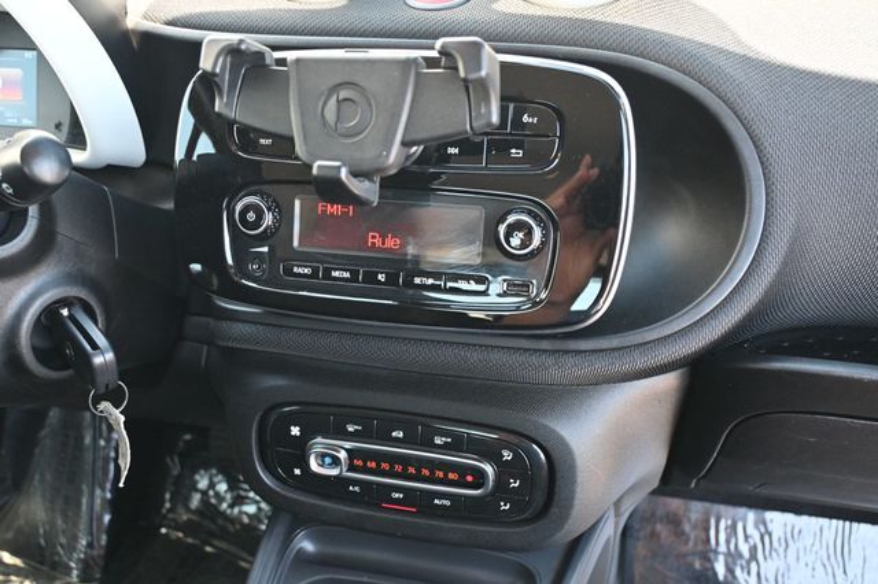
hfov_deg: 57.2
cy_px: 292
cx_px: 439
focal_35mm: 33
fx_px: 804
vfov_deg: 39.9
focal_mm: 22
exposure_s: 1/125
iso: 1100
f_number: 4
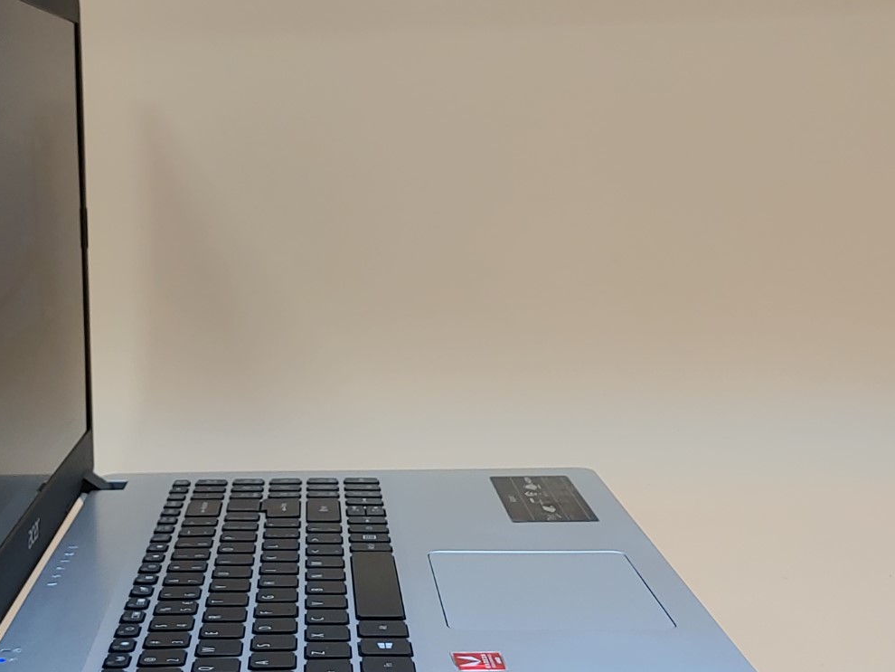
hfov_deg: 30.1
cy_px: 343
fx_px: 1655
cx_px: 325
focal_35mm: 64
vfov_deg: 22.9
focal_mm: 4.36
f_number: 1.8
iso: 50
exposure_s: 1/76
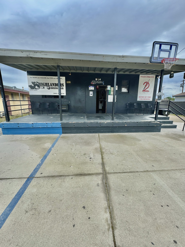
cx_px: 92
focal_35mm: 14
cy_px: 124
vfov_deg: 102.1
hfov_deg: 85.7
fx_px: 100
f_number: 2.2
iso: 40
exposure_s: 1/605
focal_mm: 2.22
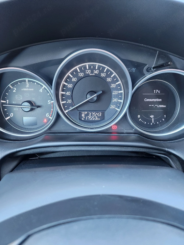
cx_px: 92
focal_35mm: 23
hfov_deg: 58.9
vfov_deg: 73.9
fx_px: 163
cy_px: 122
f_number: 1.8
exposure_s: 1/101
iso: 400
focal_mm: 5.4
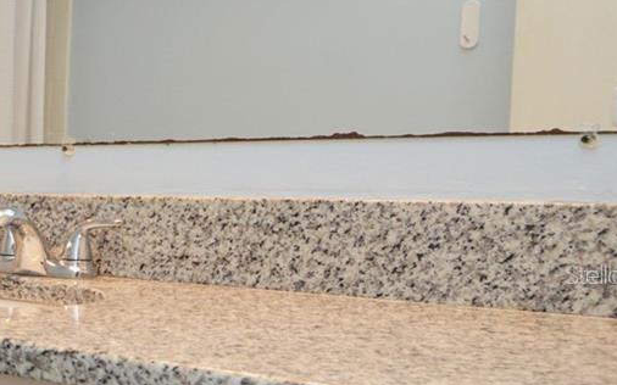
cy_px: 275
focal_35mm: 58
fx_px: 975
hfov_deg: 26.3
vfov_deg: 22.2
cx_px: -295
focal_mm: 12
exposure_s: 1/60
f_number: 4
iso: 400
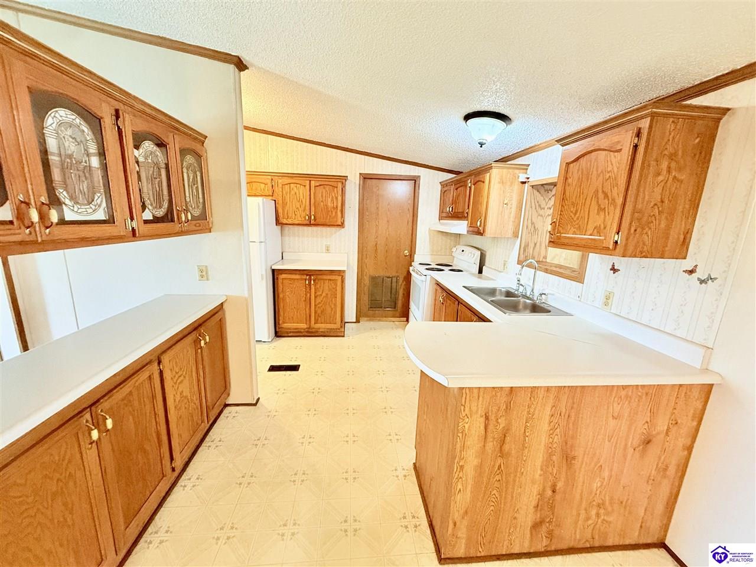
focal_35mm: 14
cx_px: 378
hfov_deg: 102.1
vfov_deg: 85.7
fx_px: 306
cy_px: 284
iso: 500
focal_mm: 2.22
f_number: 2.2
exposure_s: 1/60
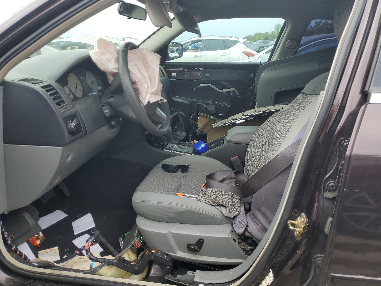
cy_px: 143
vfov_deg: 53.1
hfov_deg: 67.3
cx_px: 190
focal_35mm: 26
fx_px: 286
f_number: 1.5
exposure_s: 1/455
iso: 50
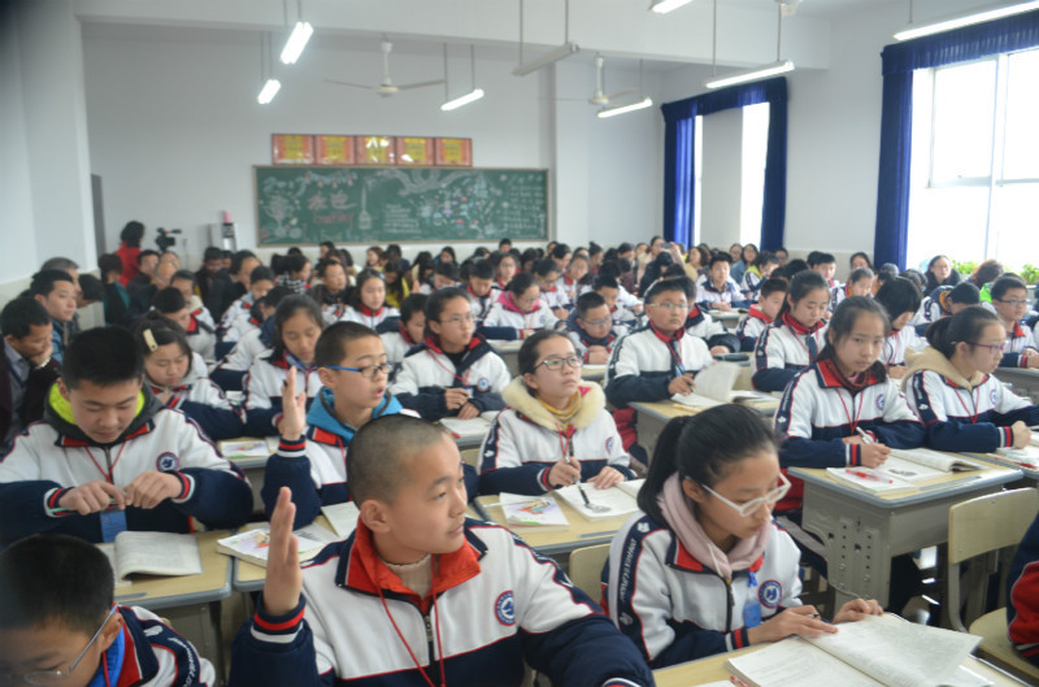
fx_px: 1511
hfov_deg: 37.9
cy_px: 344
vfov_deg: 25.6
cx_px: 520
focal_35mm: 52
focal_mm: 35
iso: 500
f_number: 5
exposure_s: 1/30
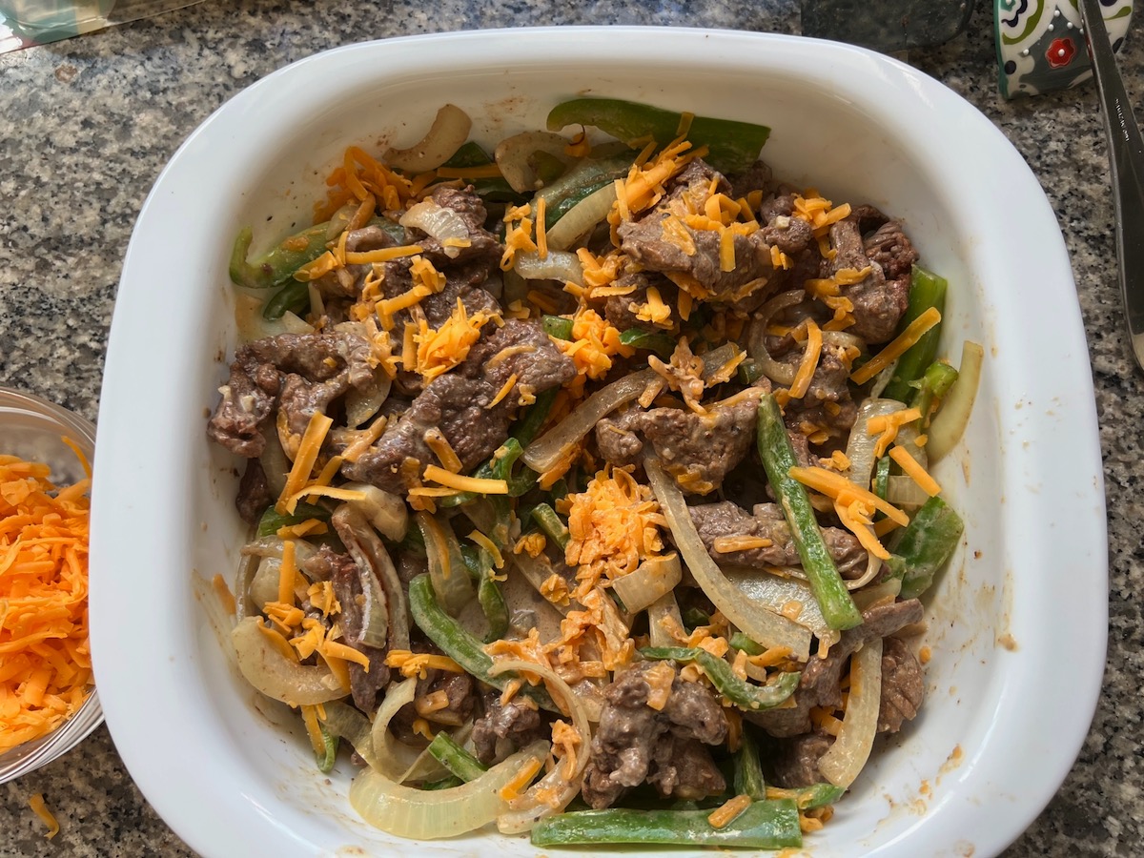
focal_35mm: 26
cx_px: 572
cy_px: 429
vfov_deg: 53.1
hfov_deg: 67.3
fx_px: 859
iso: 50
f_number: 1.5
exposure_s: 1/121
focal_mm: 5.7
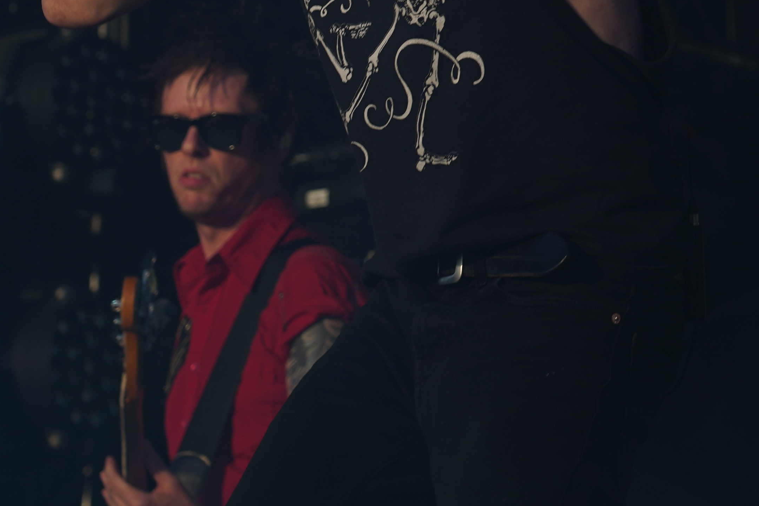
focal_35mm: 291
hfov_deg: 7.1
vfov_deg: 4.7
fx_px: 6134
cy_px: -184
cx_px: 623
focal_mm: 105
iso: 100
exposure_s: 1/400
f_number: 7.1
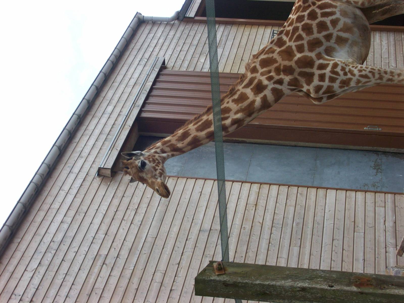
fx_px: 817
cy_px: 152
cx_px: 202
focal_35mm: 70
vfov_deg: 21.0
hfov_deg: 27.8
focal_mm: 11.6
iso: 80
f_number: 3.8
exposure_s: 1/540
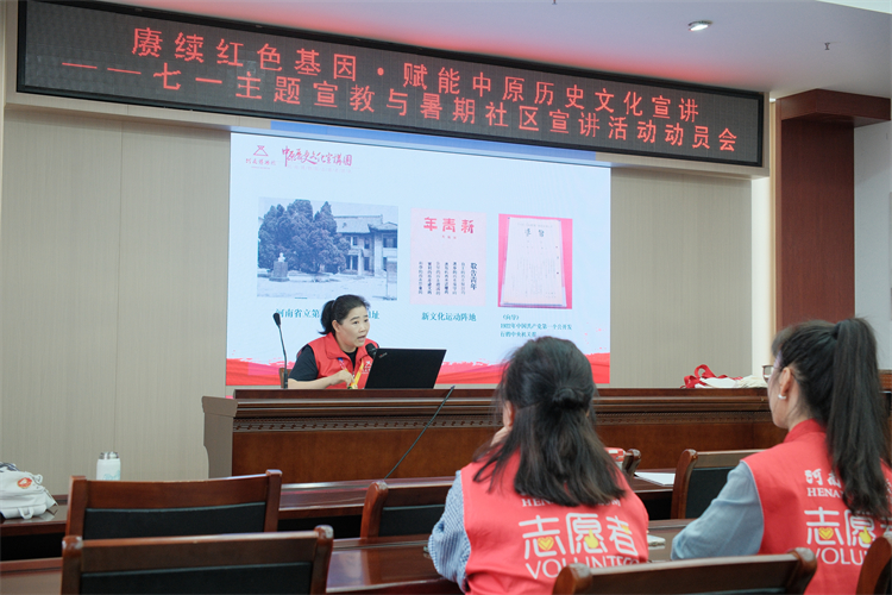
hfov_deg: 44.5
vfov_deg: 30.5
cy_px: 298
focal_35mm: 44
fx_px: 1090
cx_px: 446
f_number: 4
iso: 1000
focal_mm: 29
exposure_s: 1/60
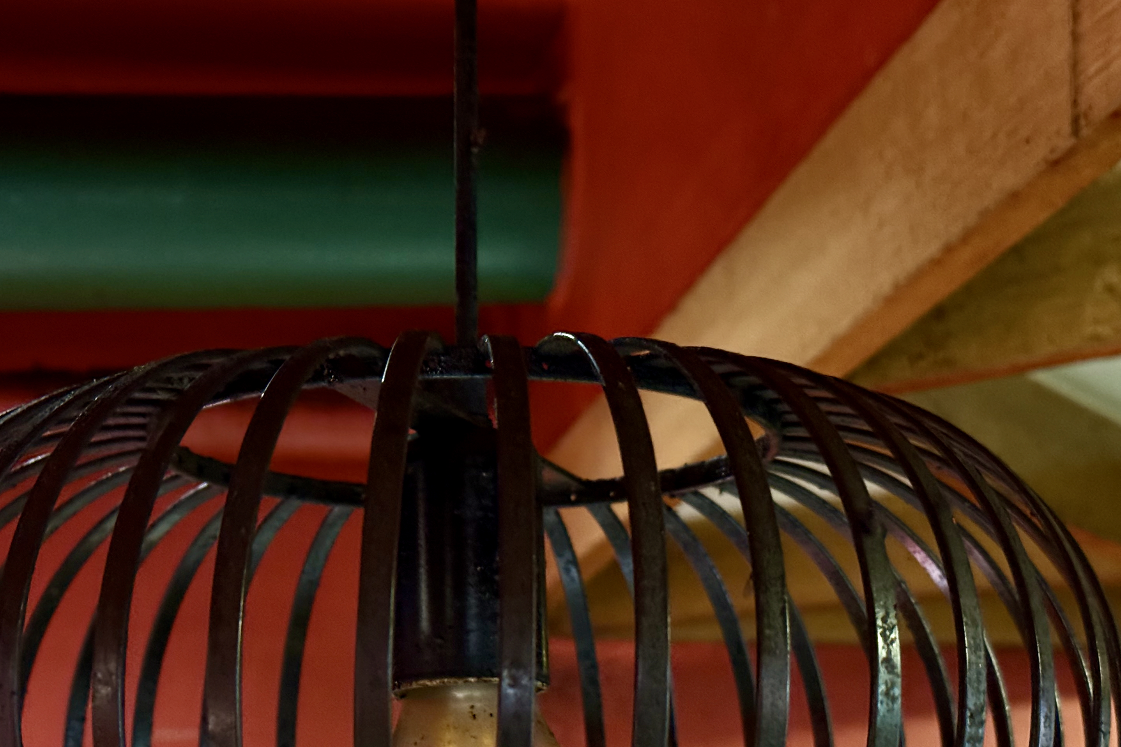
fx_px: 2179
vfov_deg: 19.3
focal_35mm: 70
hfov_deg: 28.8
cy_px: 566
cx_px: 514
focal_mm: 6.76
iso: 800
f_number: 1.78
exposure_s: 1/20
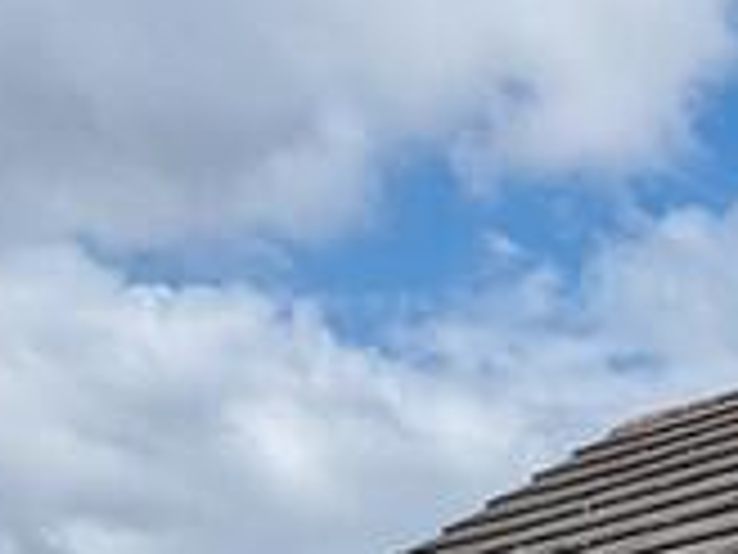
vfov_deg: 12.4
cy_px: 1218
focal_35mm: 100
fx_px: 2132
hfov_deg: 17.0
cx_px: 1228
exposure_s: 1/2160
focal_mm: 2.35
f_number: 2.2
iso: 50
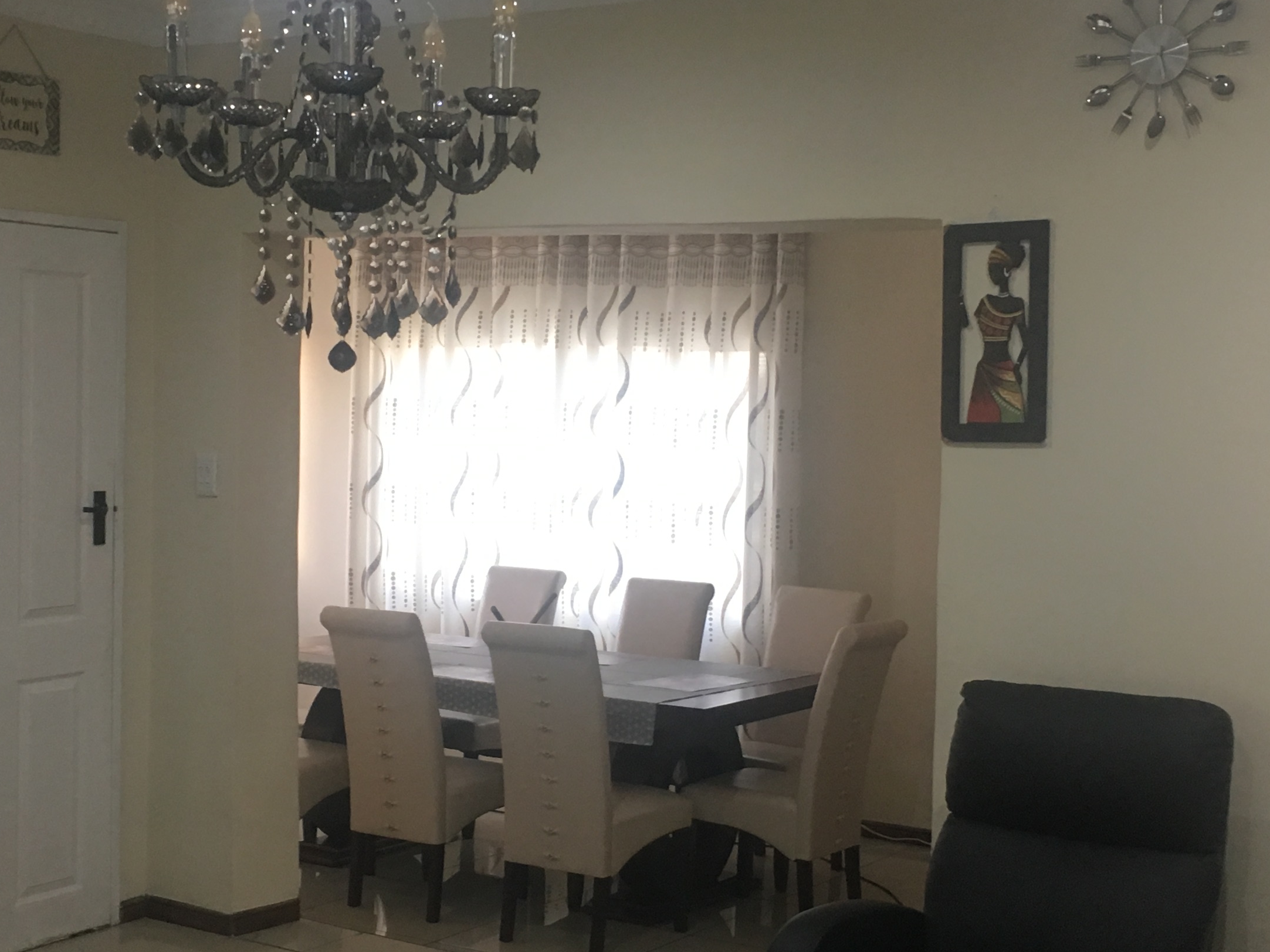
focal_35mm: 54
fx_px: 1981
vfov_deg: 27.0
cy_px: 535
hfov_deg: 35.5
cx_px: 573
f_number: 2.2
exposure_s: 1/33
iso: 125
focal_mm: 4.15
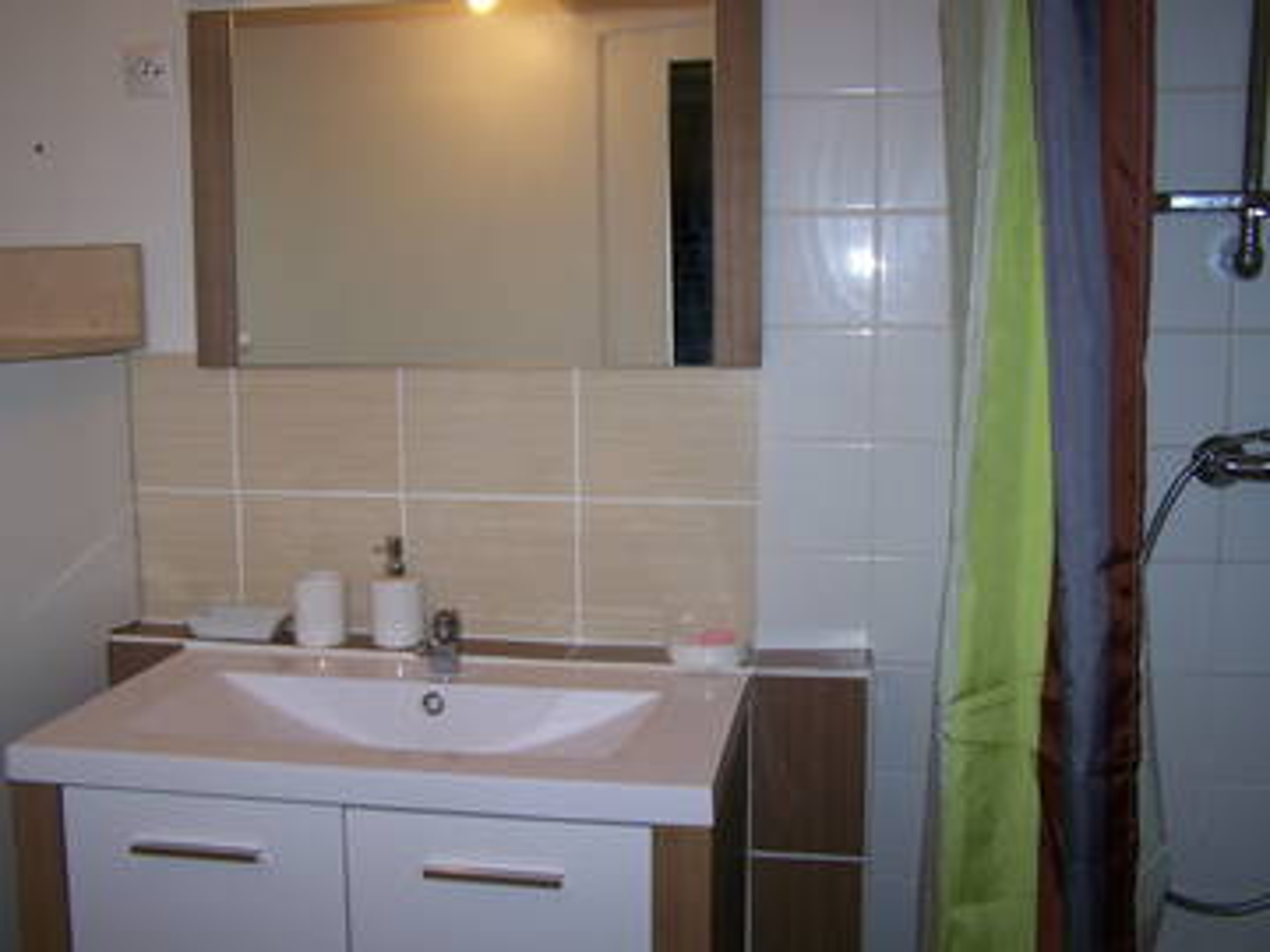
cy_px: 476
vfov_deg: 37.7
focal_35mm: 38
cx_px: 635
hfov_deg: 49.0
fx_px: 1394
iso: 80
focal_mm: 6.3
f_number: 2.8
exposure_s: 1/60
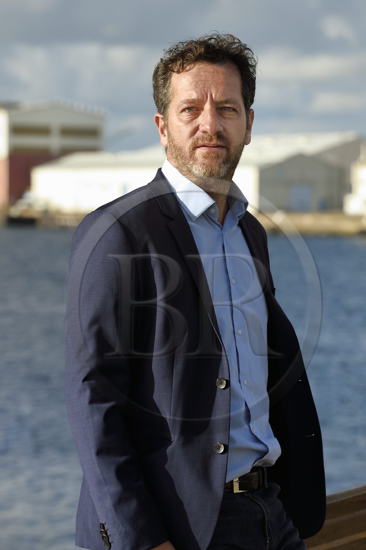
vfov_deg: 12.6
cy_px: 306
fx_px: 2486
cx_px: 193
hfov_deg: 8.4
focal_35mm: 163
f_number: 7.1
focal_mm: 135
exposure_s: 1/320
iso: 200
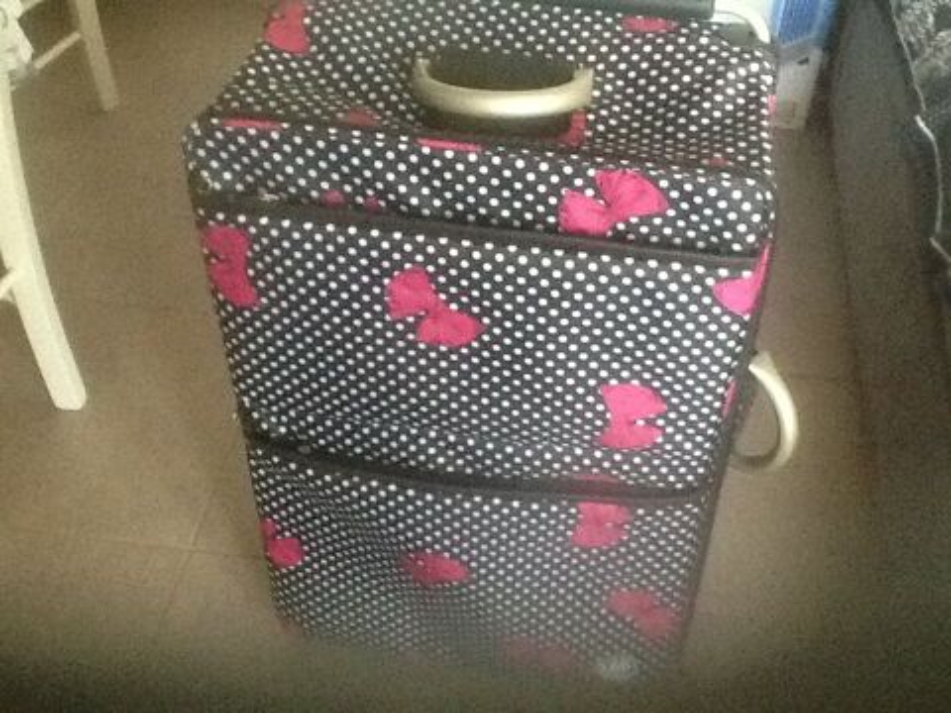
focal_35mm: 44
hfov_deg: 42.9
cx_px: 476
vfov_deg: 32.9
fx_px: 1209
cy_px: 356
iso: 320
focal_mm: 2.03
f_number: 2.4
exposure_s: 1/30
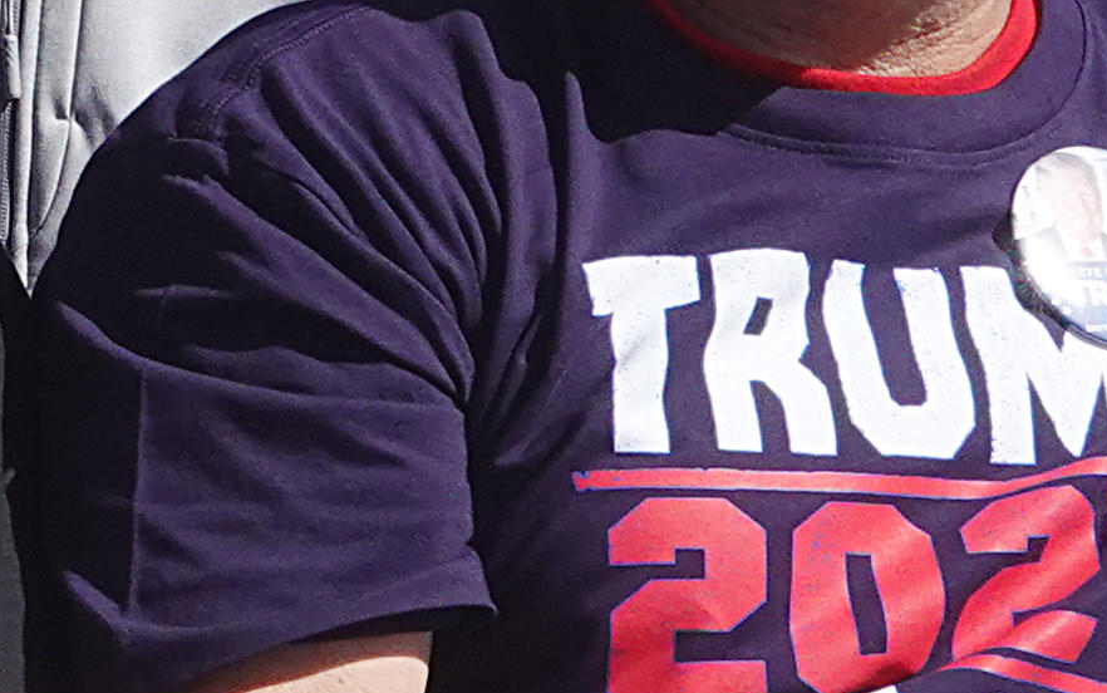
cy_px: -551
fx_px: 10805
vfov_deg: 3.6
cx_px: -1102
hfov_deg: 5.7
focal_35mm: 358
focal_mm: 22.92
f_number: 8
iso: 400
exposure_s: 1/1250
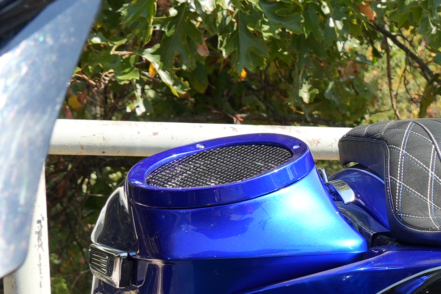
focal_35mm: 161
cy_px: 313
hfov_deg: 11.0
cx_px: 1022
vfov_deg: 8.5
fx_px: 1972
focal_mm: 28
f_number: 5.6
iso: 100
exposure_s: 1/125
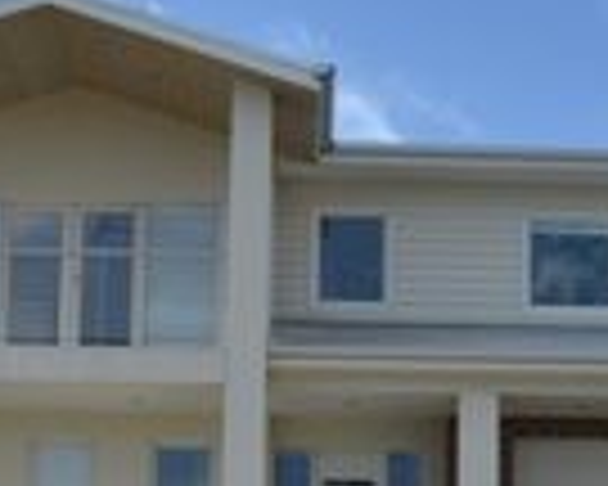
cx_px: 392
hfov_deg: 21.7
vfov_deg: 17.2
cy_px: 439
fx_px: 1584
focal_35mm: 88
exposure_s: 1/250
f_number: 8
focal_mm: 18
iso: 100
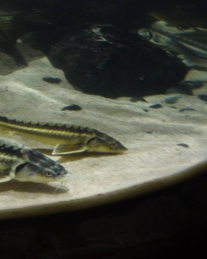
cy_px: 131
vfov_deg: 35.4
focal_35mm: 53
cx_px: 51
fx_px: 406
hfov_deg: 28.2
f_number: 3.6
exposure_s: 1/15
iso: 400
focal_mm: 6.5
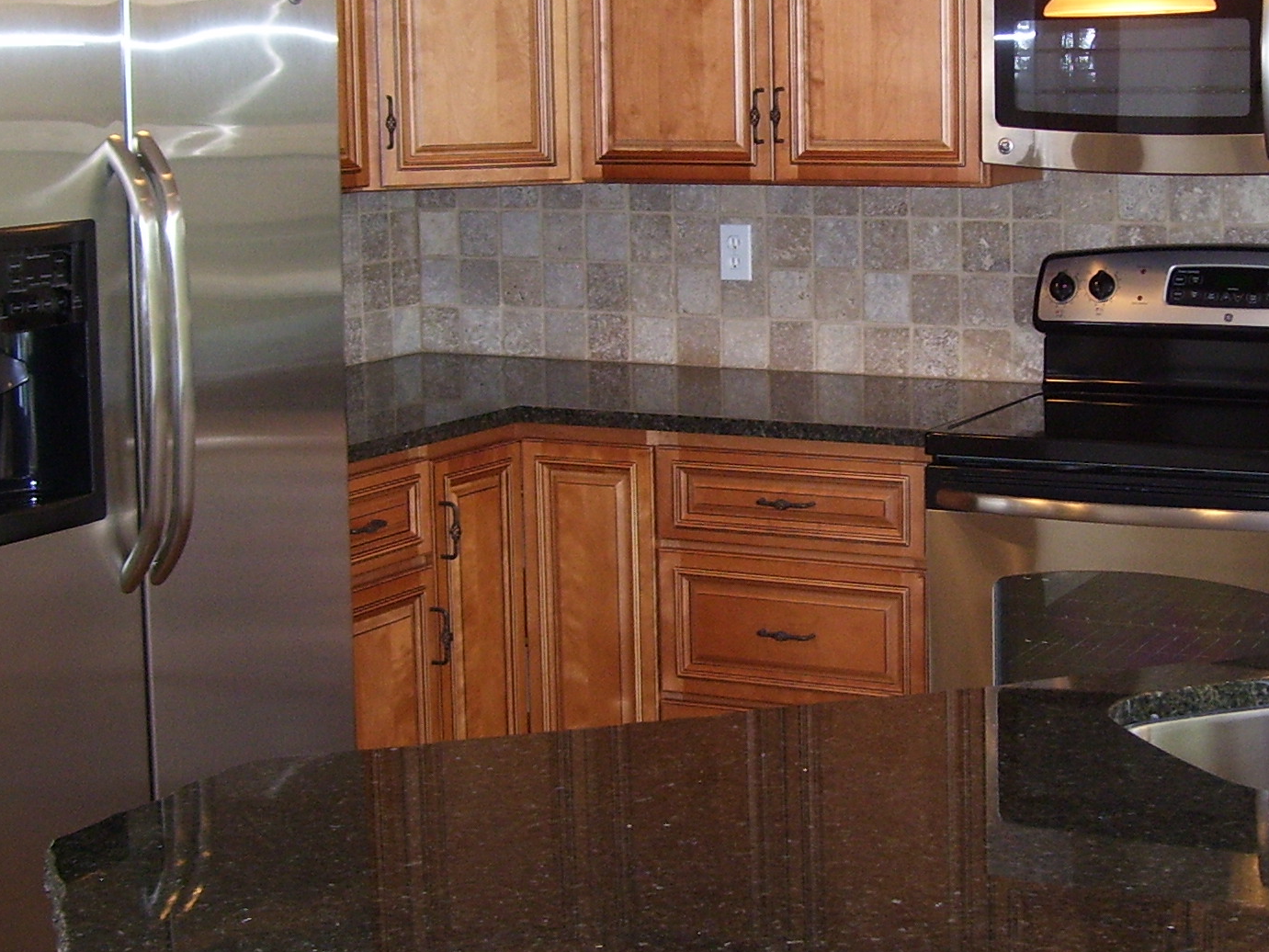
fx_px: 2530
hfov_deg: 28.0
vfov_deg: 21.3
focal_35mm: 69
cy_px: 359
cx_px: 810
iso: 125
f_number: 2.7
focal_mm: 6
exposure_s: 1/60
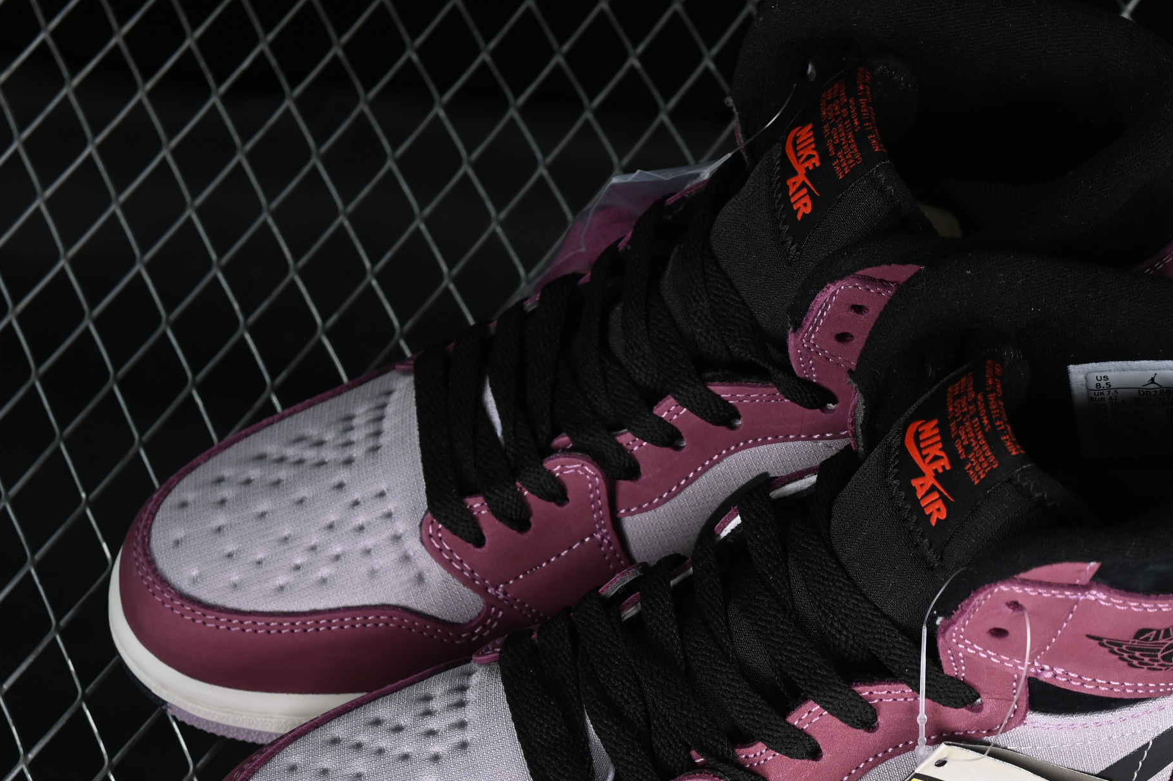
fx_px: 3714
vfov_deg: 12.0
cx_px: 770
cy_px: 526
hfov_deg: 17.9
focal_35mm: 114
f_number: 6.3
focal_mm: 50
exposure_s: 1/60
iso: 160
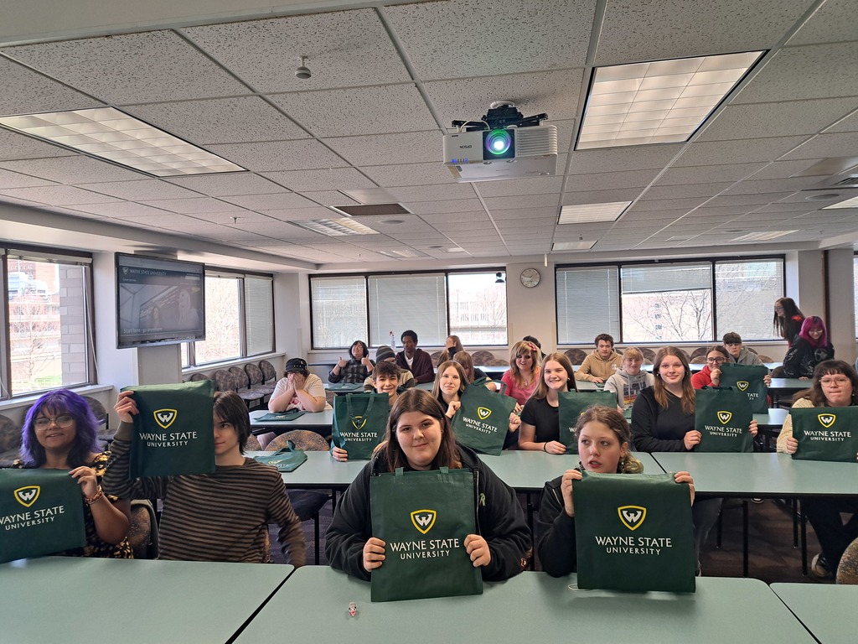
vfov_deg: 56.8
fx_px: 595
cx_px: 429
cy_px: 322
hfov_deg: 71.6
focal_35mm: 24
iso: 64
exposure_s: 1/60
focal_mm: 5.23
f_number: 1.8
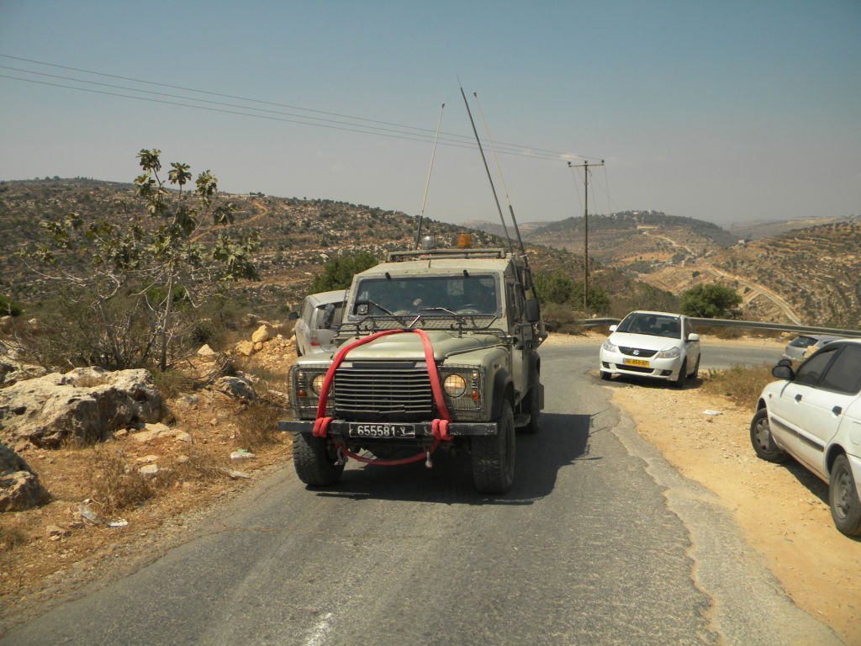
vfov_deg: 49.7
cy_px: 323
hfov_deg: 63.4
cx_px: 430
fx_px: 696
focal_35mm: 28
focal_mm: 5
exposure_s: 1/453
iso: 80
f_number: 7
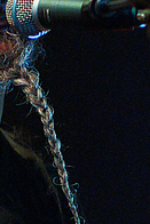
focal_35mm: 344
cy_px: 278
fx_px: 2146
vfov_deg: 6.0
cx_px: -92
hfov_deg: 4.0
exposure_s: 1/160
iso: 800
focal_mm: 50
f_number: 2
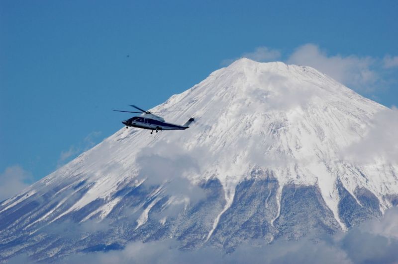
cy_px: 132
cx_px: 199
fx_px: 3314
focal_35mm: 300
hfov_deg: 6.9
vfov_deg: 4.6
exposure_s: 1/250
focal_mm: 200
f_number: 16
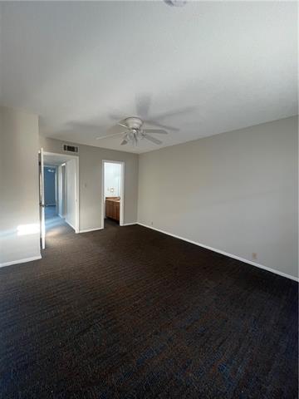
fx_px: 150
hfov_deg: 89.9
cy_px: 200
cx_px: 150
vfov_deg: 106.2
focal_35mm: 13
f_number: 1.8
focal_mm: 1.57
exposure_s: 1/60
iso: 200
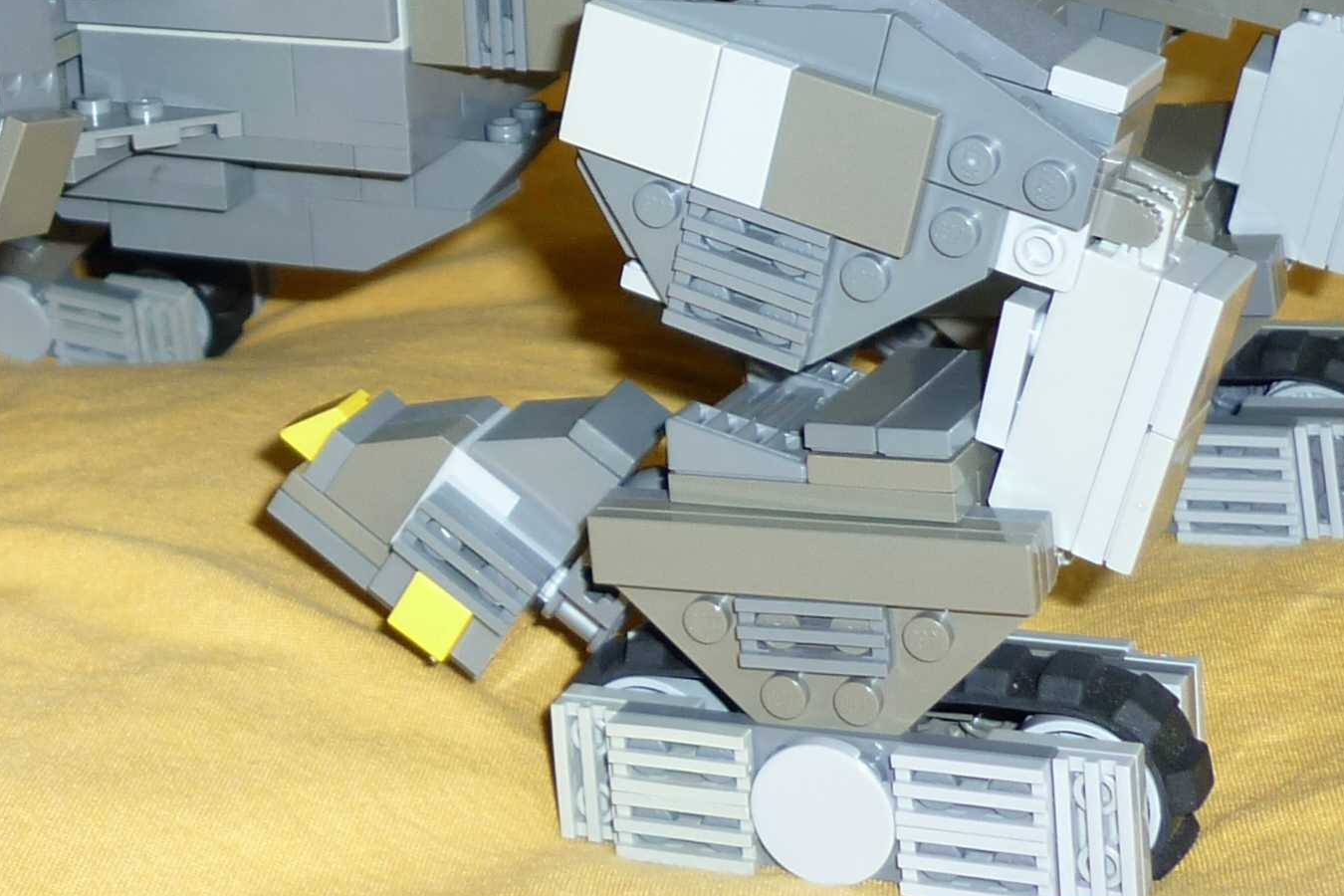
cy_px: -75
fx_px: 3098
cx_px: 12
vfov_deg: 16.0
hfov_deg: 23.5
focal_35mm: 83
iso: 100
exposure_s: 1/30
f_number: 2.8
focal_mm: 5.5
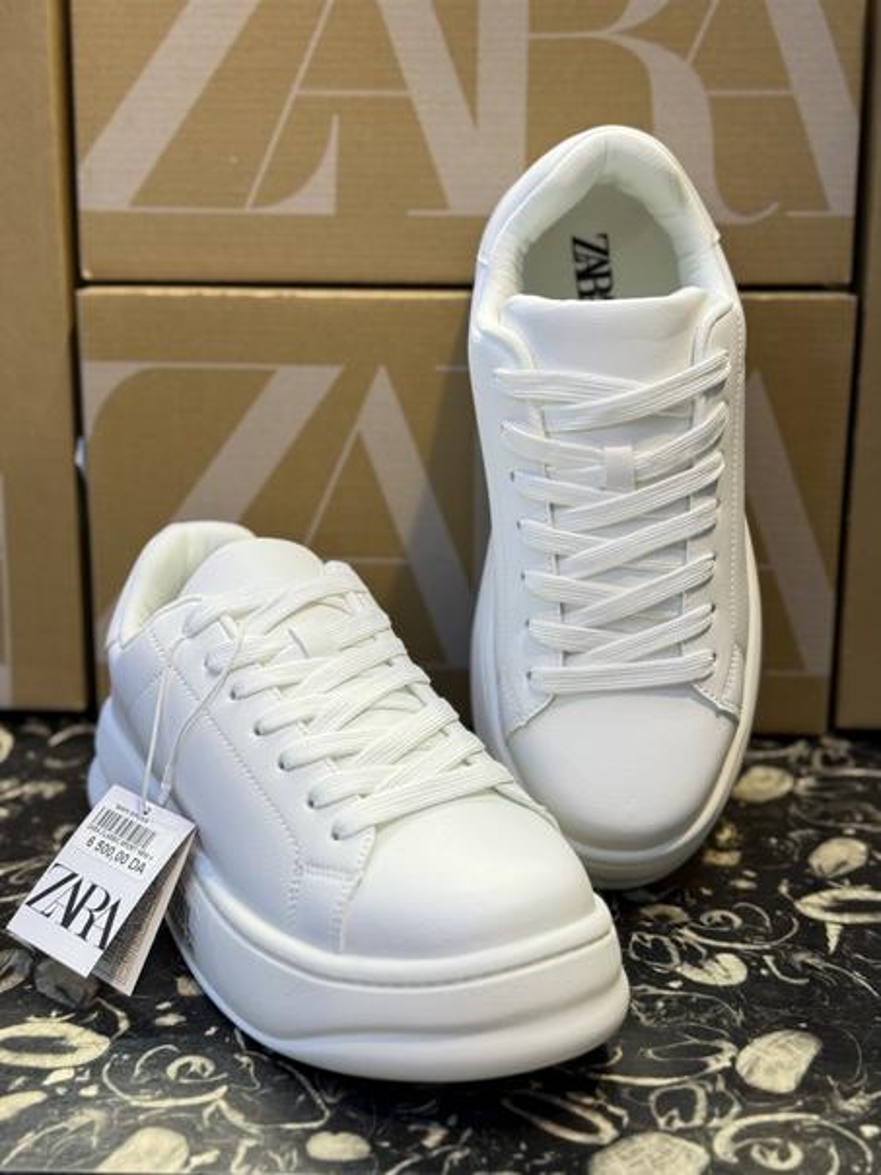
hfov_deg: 30.3
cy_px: 588
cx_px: 440
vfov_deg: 39.7
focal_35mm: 48
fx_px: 1629
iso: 50
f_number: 1.78
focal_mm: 6.76
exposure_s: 1/148
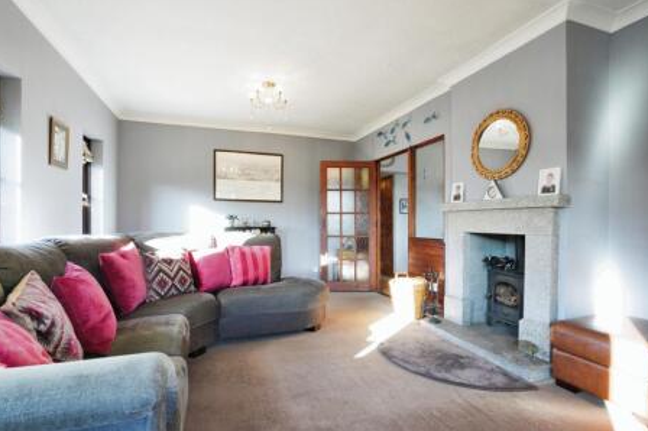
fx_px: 306
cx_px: 317
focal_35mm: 17
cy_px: 223
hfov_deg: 93.3
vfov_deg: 70.3
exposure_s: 1/50
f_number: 9
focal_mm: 16
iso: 3200
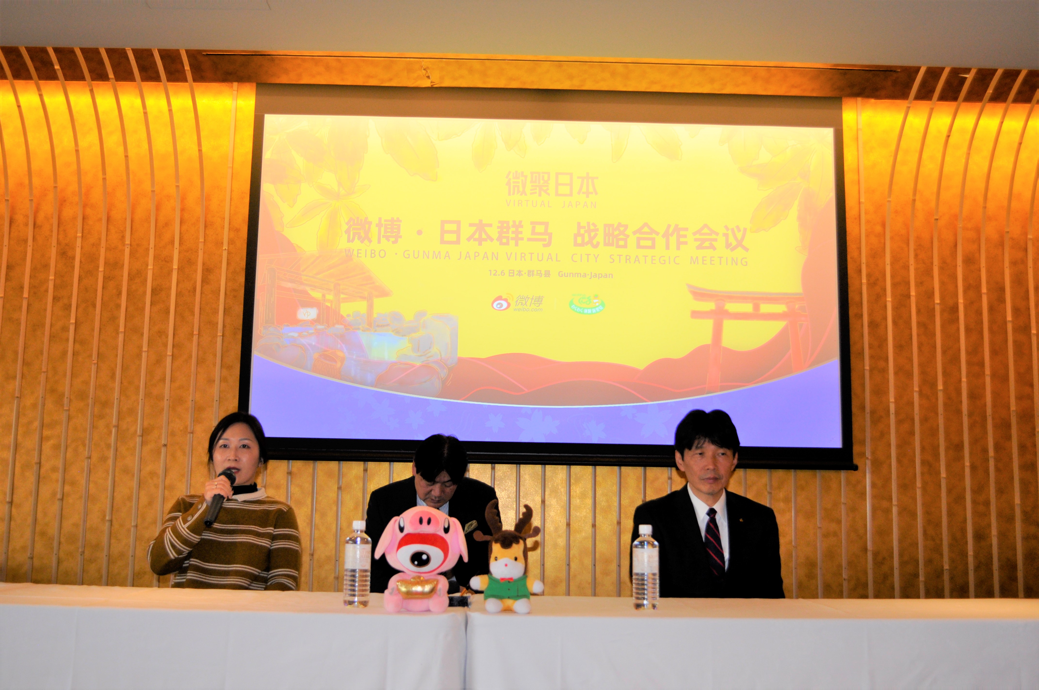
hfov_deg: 49.6
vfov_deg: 34.1
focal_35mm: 39
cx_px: 520
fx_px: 1124
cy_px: 345
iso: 640
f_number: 4.2
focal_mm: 26
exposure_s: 1/125
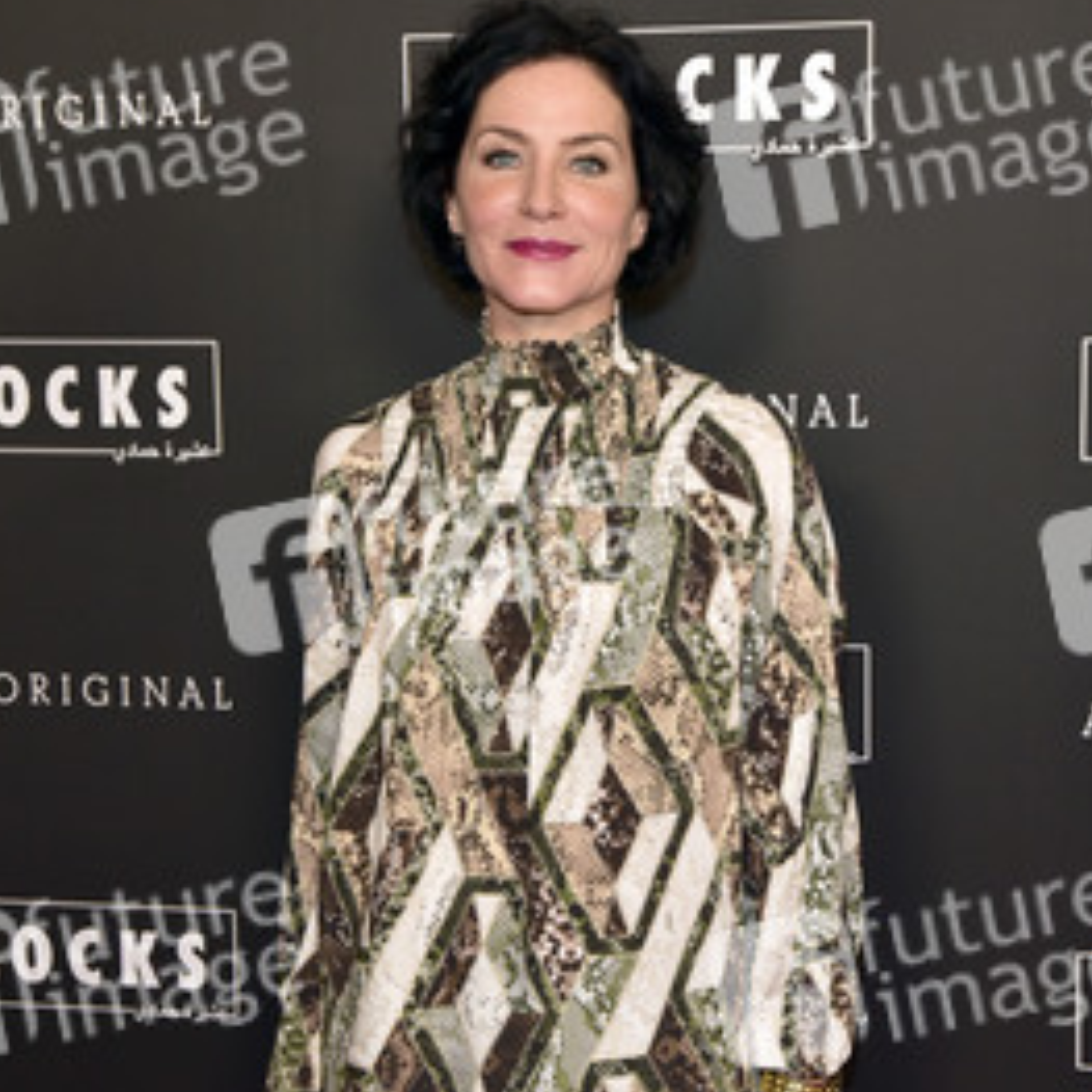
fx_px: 2677
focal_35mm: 75
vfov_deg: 22.9
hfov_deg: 23.1
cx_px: 544
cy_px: 764
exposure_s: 1/250
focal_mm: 58
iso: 2000
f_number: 8
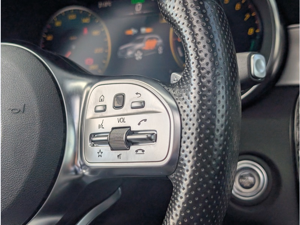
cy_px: 112
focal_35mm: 49
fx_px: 425
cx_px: 150
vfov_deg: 29.7
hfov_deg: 38.9
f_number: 1.68
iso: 18
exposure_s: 1/383
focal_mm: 6.9
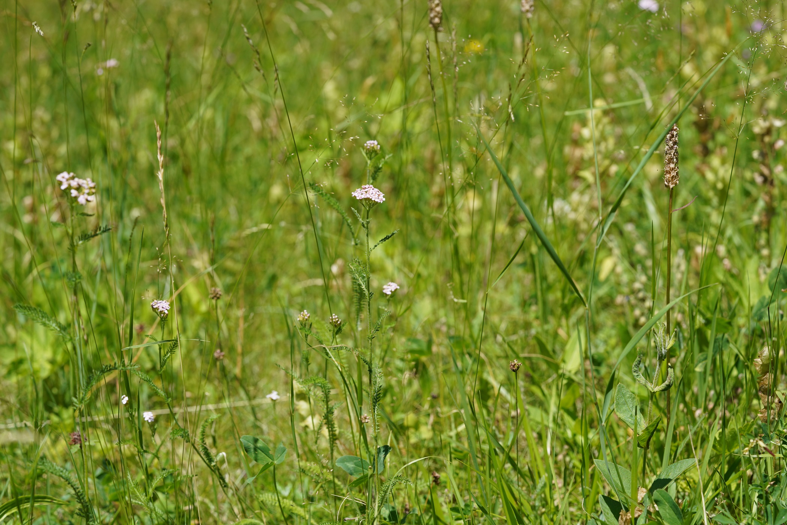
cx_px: 394
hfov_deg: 22.6
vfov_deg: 15.2
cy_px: 262
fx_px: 1967
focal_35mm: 90
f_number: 8
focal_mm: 90
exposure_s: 1/320
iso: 200
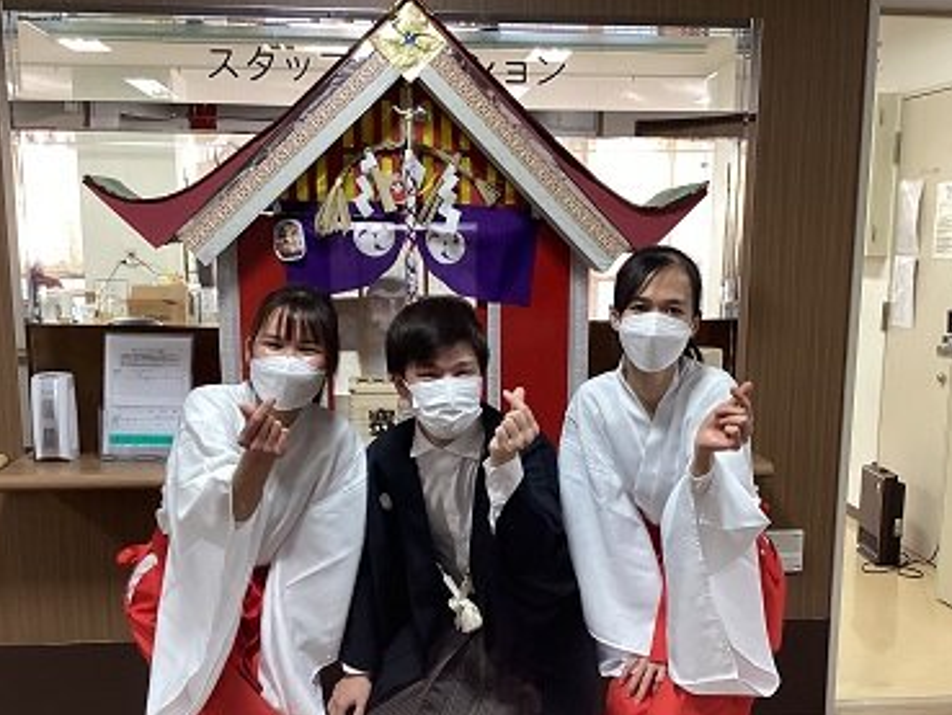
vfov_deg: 34.1
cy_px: 461
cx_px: 498
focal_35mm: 42
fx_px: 1155
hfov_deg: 44.8
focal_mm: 3.3
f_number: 2.4
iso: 125
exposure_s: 1/60
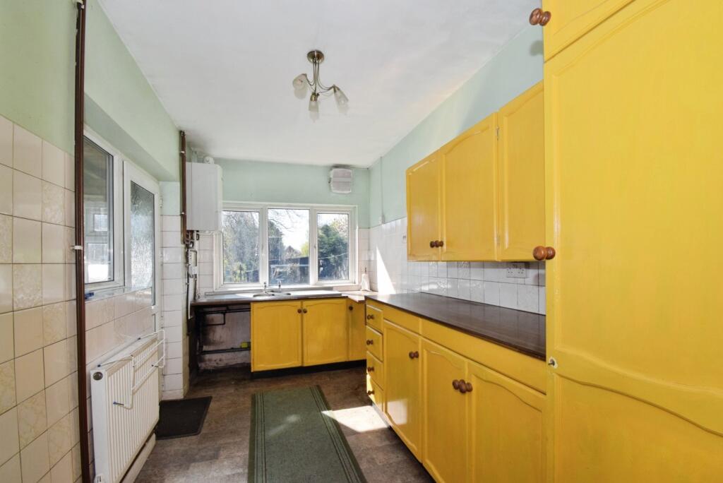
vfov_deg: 77.4
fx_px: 301
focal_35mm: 15
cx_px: 362
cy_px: 242
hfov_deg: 100.4
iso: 1000
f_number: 13
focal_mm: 10
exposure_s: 1/200
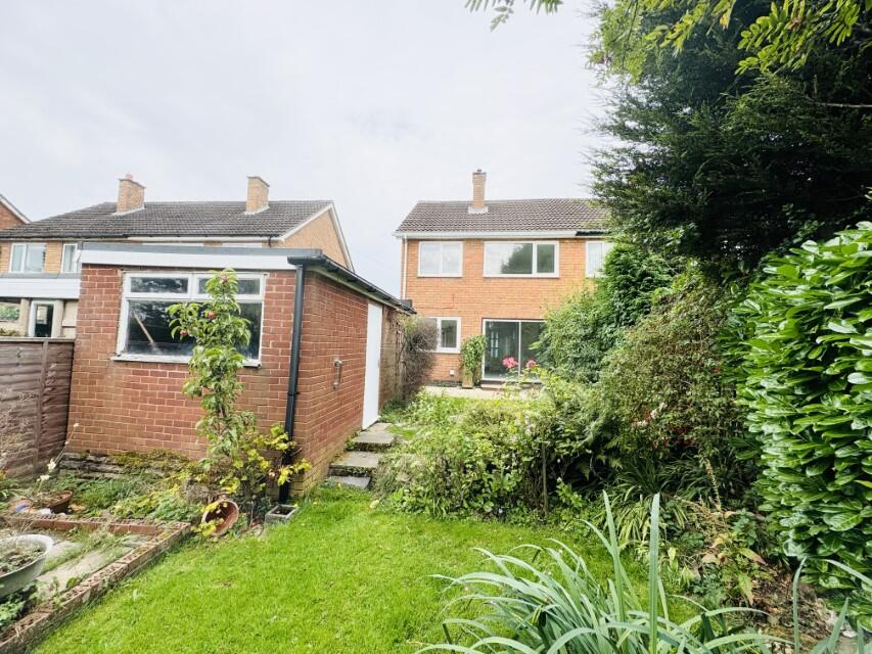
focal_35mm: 14
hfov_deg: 102.1
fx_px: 353
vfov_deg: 85.7
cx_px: 436
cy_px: 327
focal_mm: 2.22
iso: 40
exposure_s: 1/515
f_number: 2.2
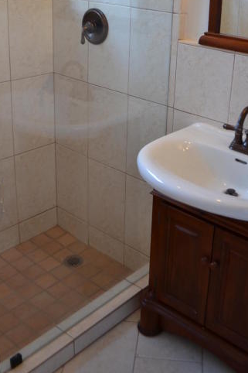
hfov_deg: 30.9
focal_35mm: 43
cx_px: 164
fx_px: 445
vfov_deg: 44.2
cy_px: 100
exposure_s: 1/50
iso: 400
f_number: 3.5
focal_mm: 18
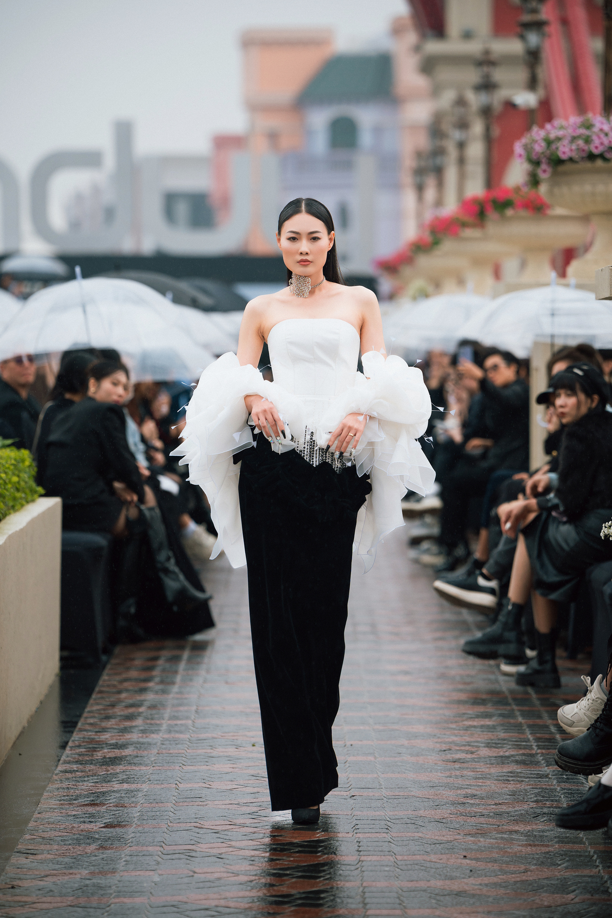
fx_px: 4462
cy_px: 459
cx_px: 306
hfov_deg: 7.8
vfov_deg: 11.7
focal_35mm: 175
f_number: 3.5
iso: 500
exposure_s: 1/500
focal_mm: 175
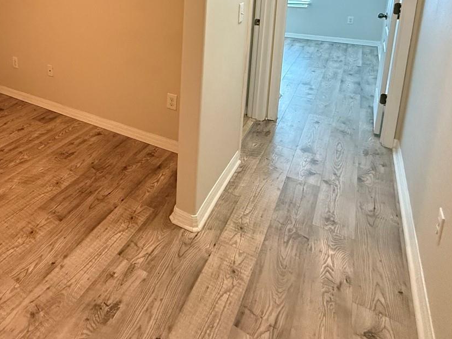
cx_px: 84
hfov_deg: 59.6
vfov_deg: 46.1
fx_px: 352
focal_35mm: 27
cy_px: 31
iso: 800
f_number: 2.2
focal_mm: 2.22
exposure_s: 1/60
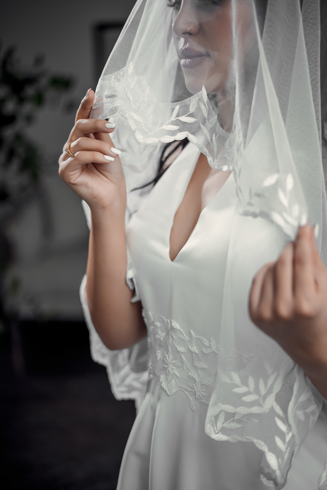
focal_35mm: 50
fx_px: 680
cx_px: 164
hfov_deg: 27.0
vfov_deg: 39.6
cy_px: 245
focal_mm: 50
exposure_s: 1/1000
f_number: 1.8
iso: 250
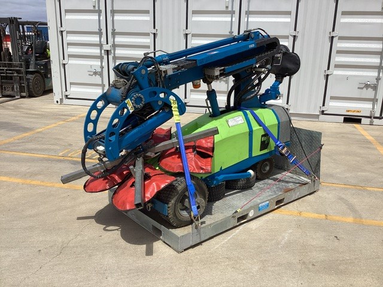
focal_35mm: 31
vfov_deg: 45.4
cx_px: 192
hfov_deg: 58.4
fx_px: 343
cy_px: 144
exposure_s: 1/2632
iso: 25
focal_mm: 3.3
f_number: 2.4
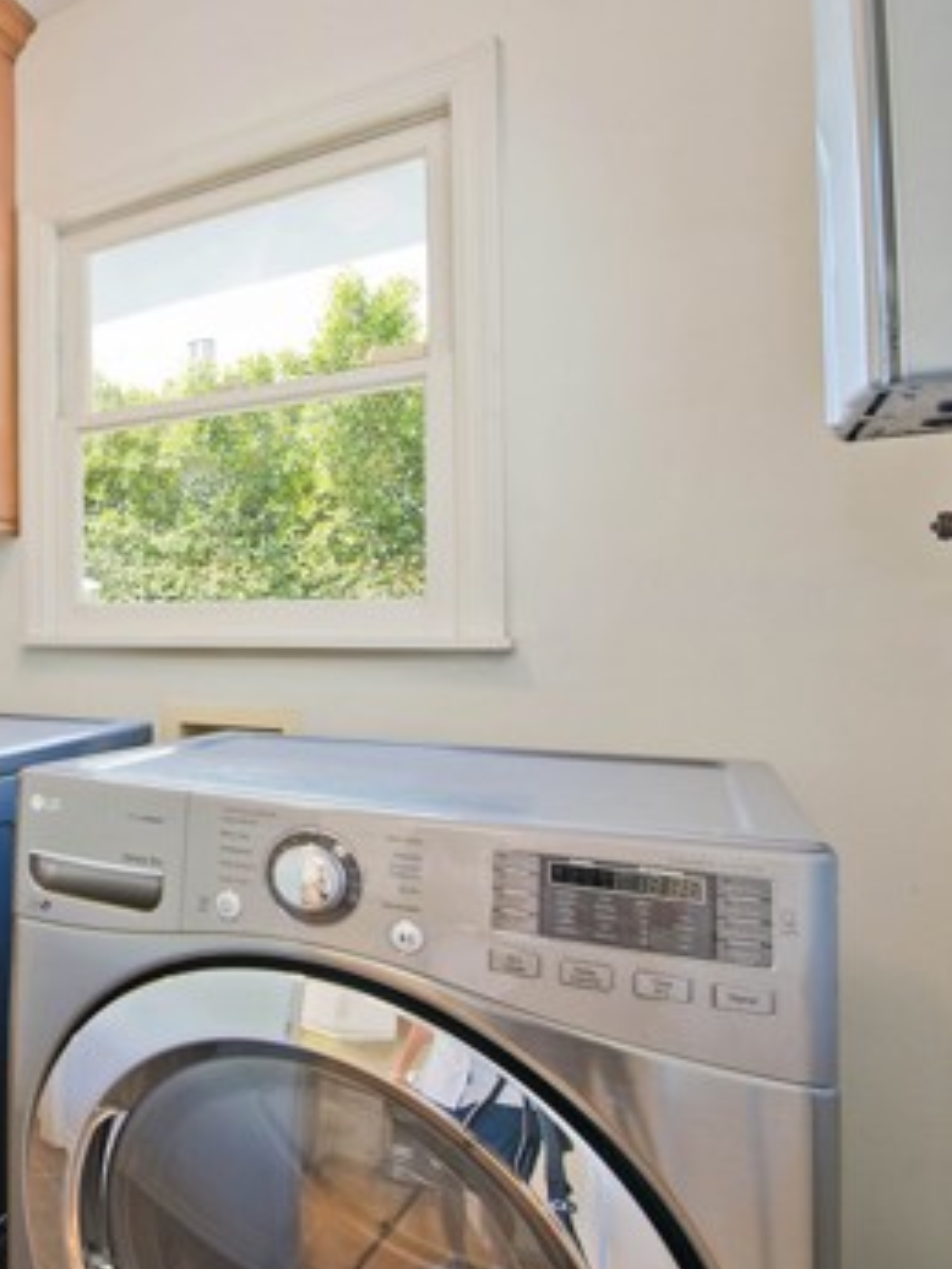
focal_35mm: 25
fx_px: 916
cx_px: -136
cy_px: 609
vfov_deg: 69.3
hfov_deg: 41.5
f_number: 6.3
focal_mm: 14
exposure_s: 1/200
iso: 400
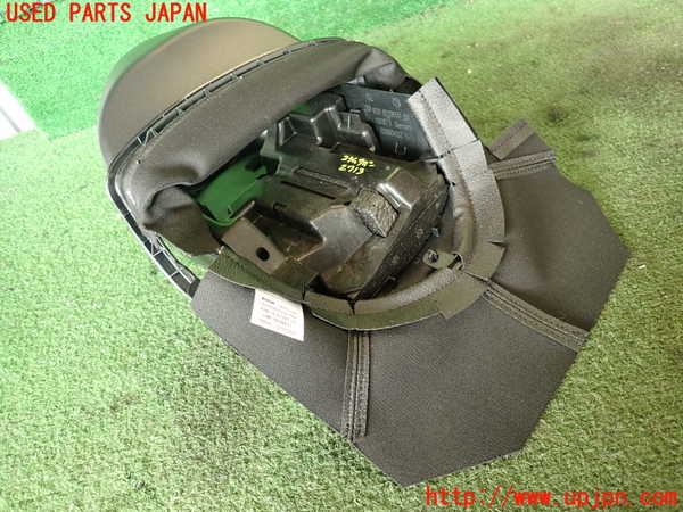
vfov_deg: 54.9
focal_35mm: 25
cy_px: 256
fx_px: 493
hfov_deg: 69.4
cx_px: 342
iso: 200
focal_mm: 4.5
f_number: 2
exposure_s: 1/40
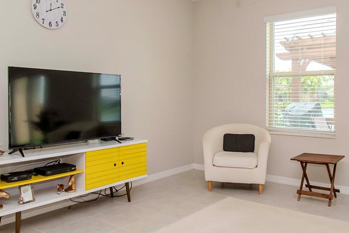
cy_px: 104
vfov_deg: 42.3
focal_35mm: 31
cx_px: 198
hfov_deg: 60.1
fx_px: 301
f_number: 8
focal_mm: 10
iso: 800
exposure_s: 1/200
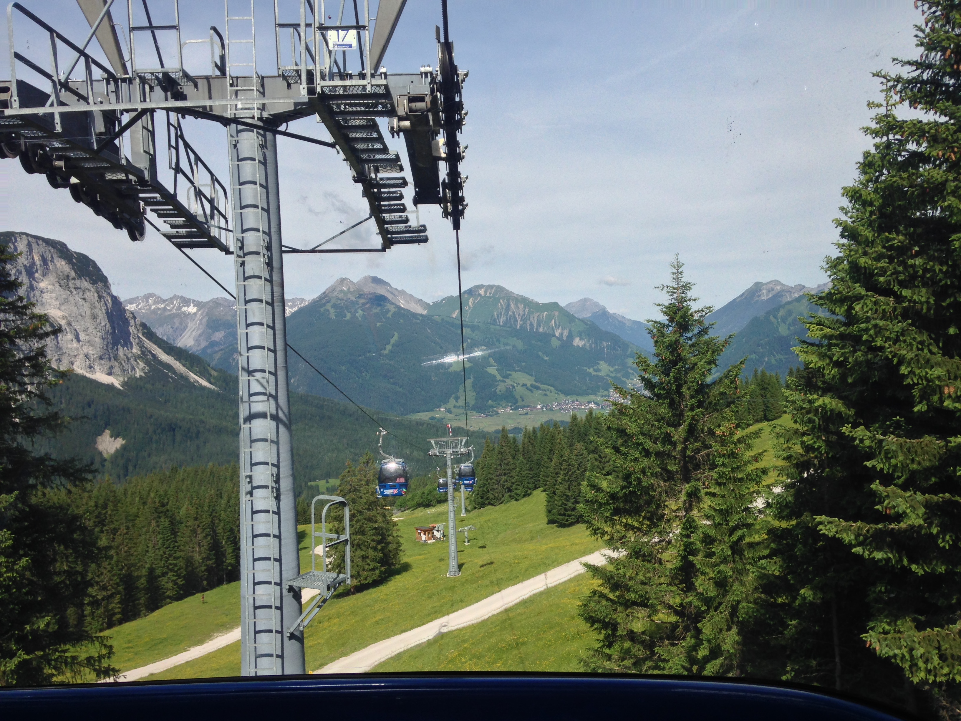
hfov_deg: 55.4
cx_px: 480
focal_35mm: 33
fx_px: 916
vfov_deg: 42.9
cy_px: 360
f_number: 2.4
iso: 50
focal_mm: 4.12
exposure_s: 1/1022
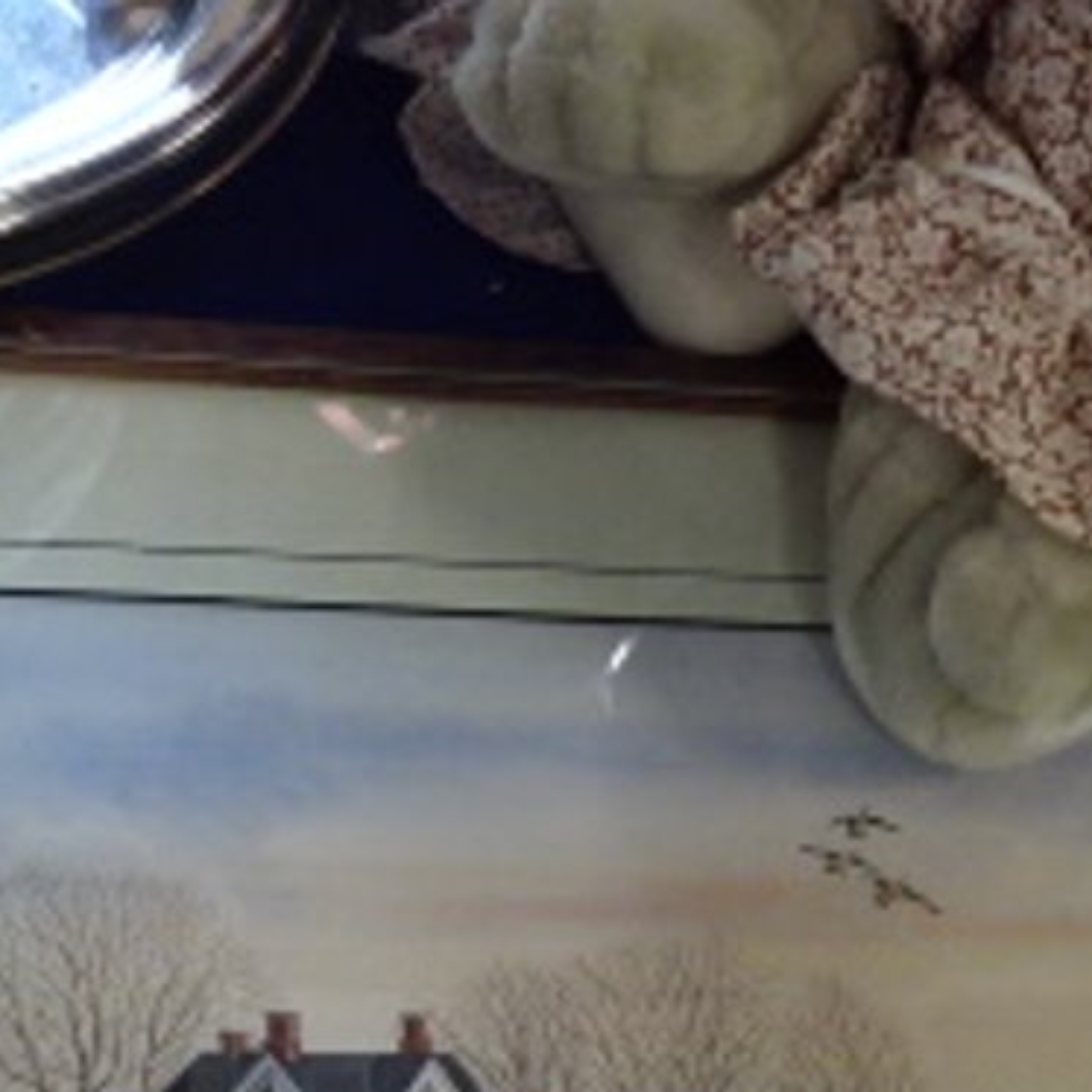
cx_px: 915
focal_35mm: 86
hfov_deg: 19.9
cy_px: 678
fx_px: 3069
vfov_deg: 20.1
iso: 320
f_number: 3.5
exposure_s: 1/80
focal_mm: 4.1
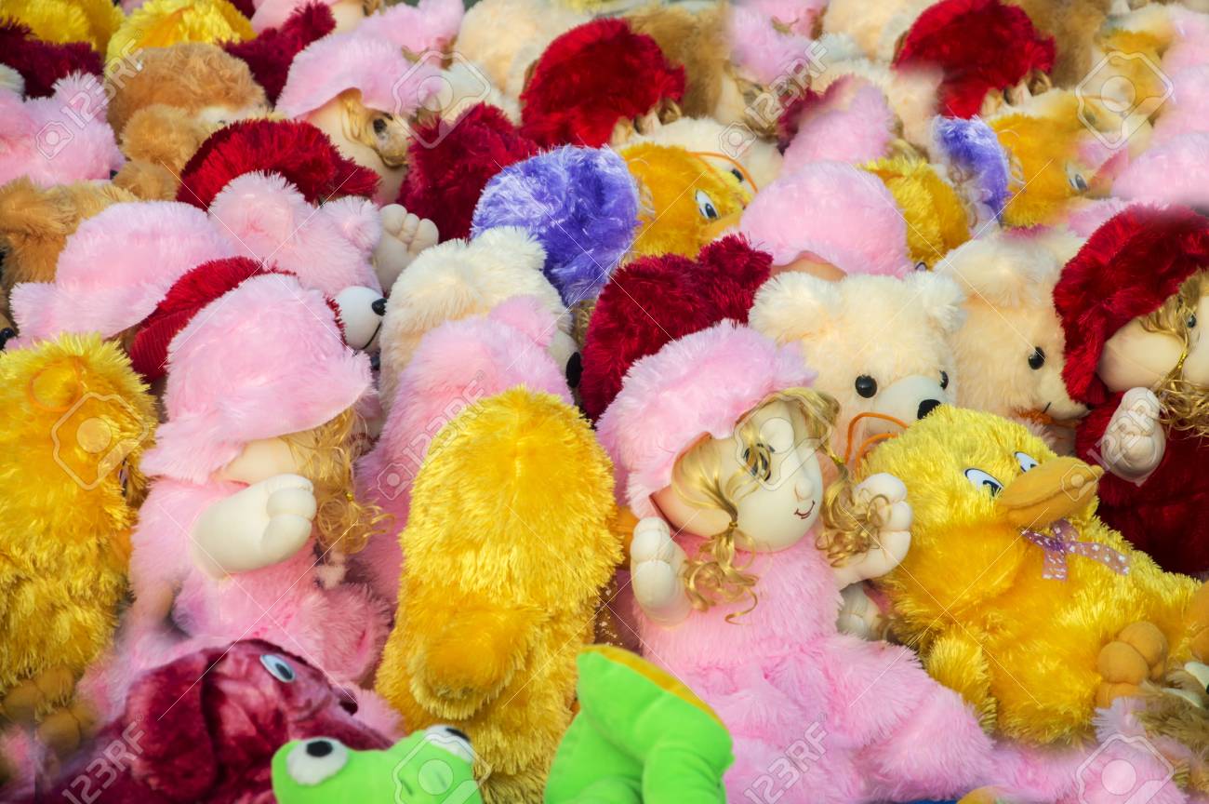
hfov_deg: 13.1
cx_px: 604
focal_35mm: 158
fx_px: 5284
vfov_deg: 8.7
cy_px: 402
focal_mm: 105
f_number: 5.6
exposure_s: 1/320
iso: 100
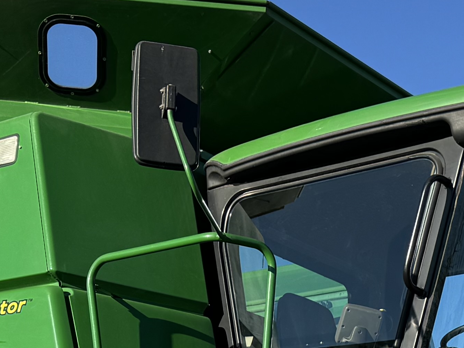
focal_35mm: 102
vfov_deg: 13.3
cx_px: 210
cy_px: 598
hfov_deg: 19.3
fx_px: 1367
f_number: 1.78
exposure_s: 1/3413
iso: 80
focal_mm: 6.76
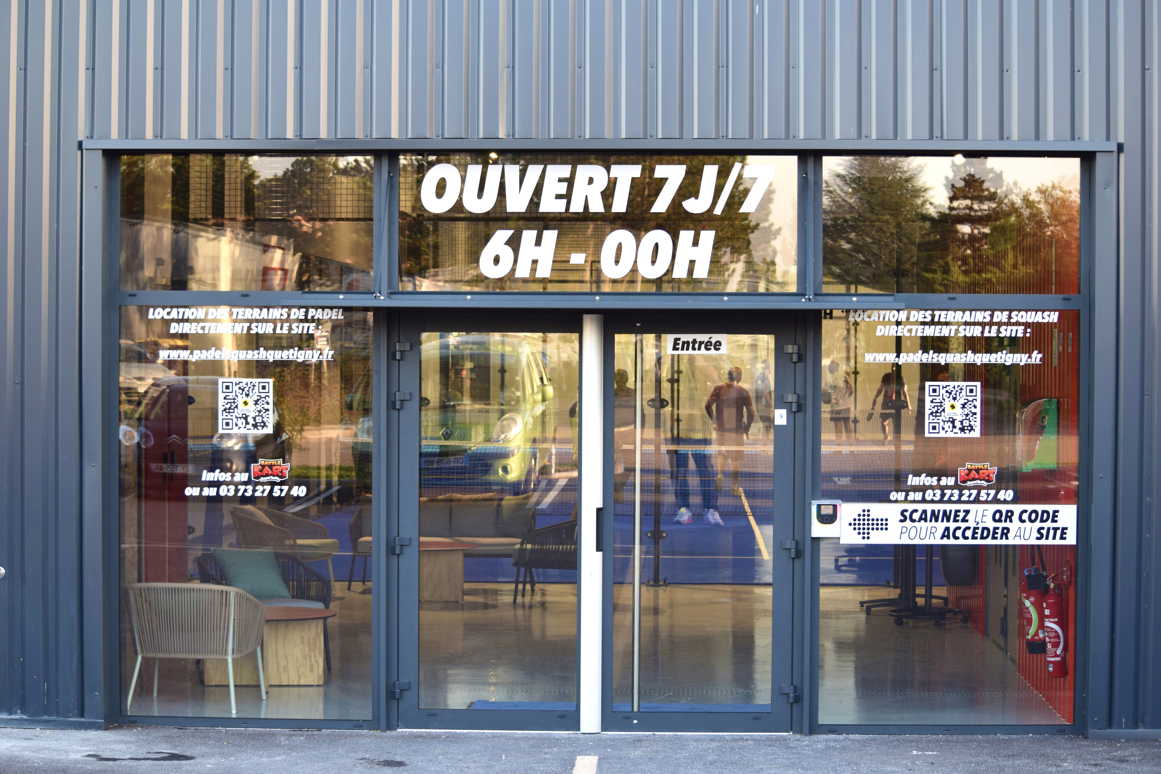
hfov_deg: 24.6
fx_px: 2660
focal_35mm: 82
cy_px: 387
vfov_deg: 16.6
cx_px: 580
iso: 400
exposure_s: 1/100
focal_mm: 55
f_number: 5
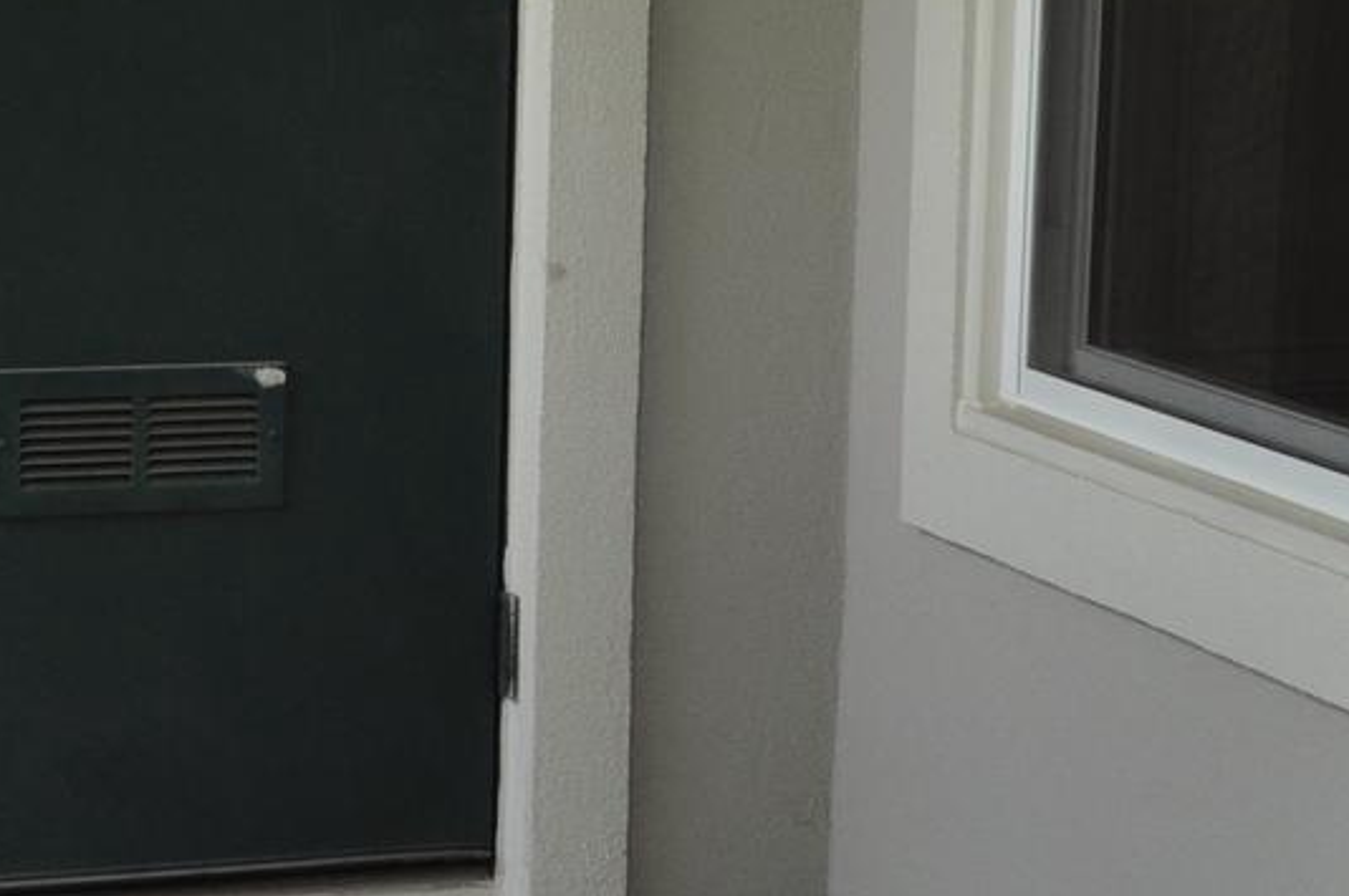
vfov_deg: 11.9
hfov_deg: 17.6
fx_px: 4305
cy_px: 232
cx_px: 202
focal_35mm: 115
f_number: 5
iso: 400
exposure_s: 1/100
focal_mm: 20
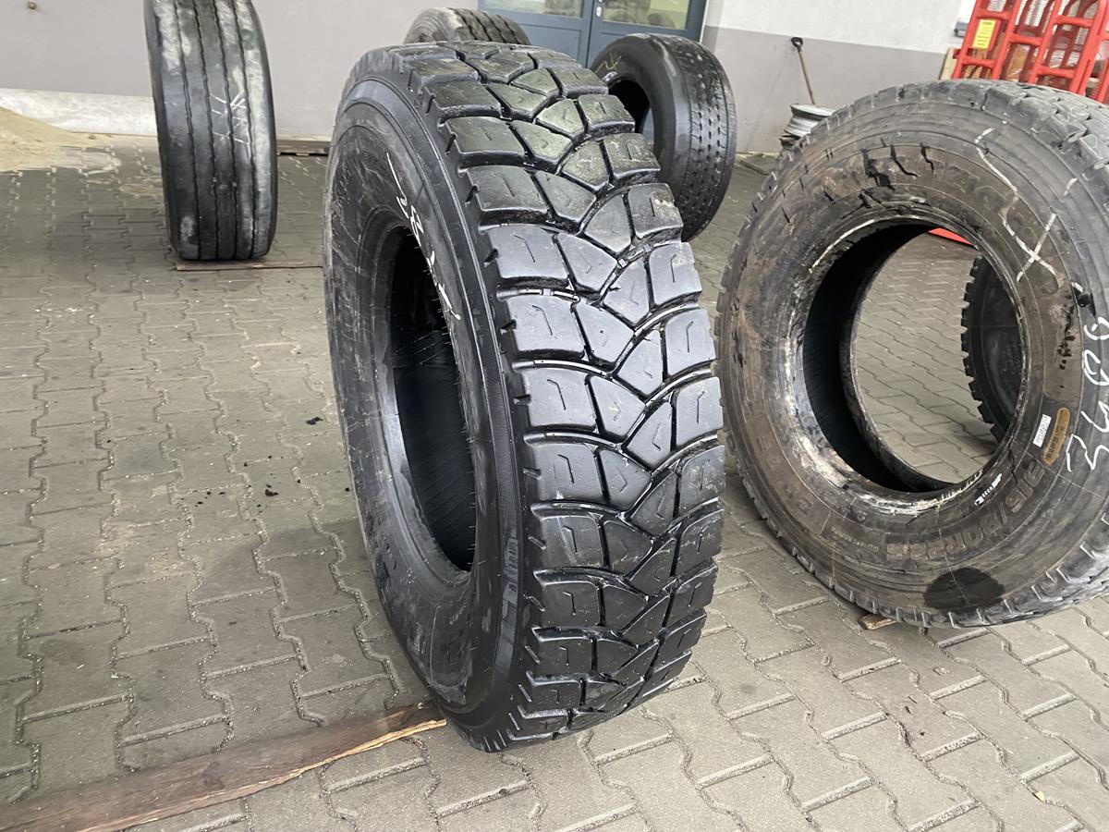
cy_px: 416
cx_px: 554
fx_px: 833
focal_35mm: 26
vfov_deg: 53.1
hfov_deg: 67.3
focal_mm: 4.25
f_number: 1.8
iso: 250
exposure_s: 1/50
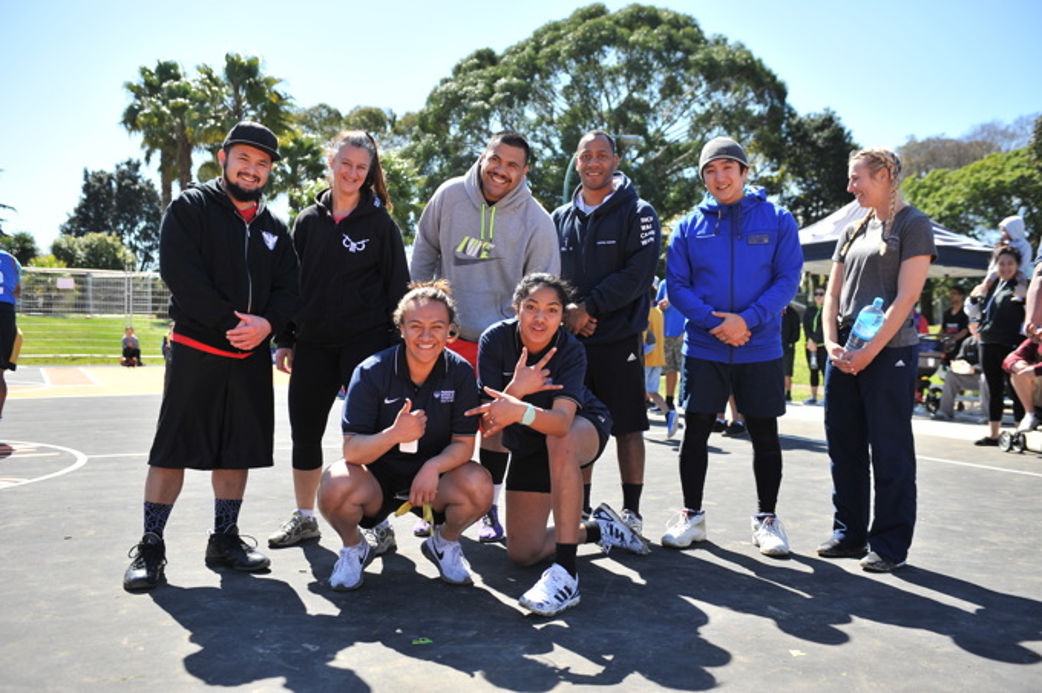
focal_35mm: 35
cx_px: 521
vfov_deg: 37.8
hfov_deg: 54.5
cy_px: 346
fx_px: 1012
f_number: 3.5
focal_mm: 35
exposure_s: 1/2000
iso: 400
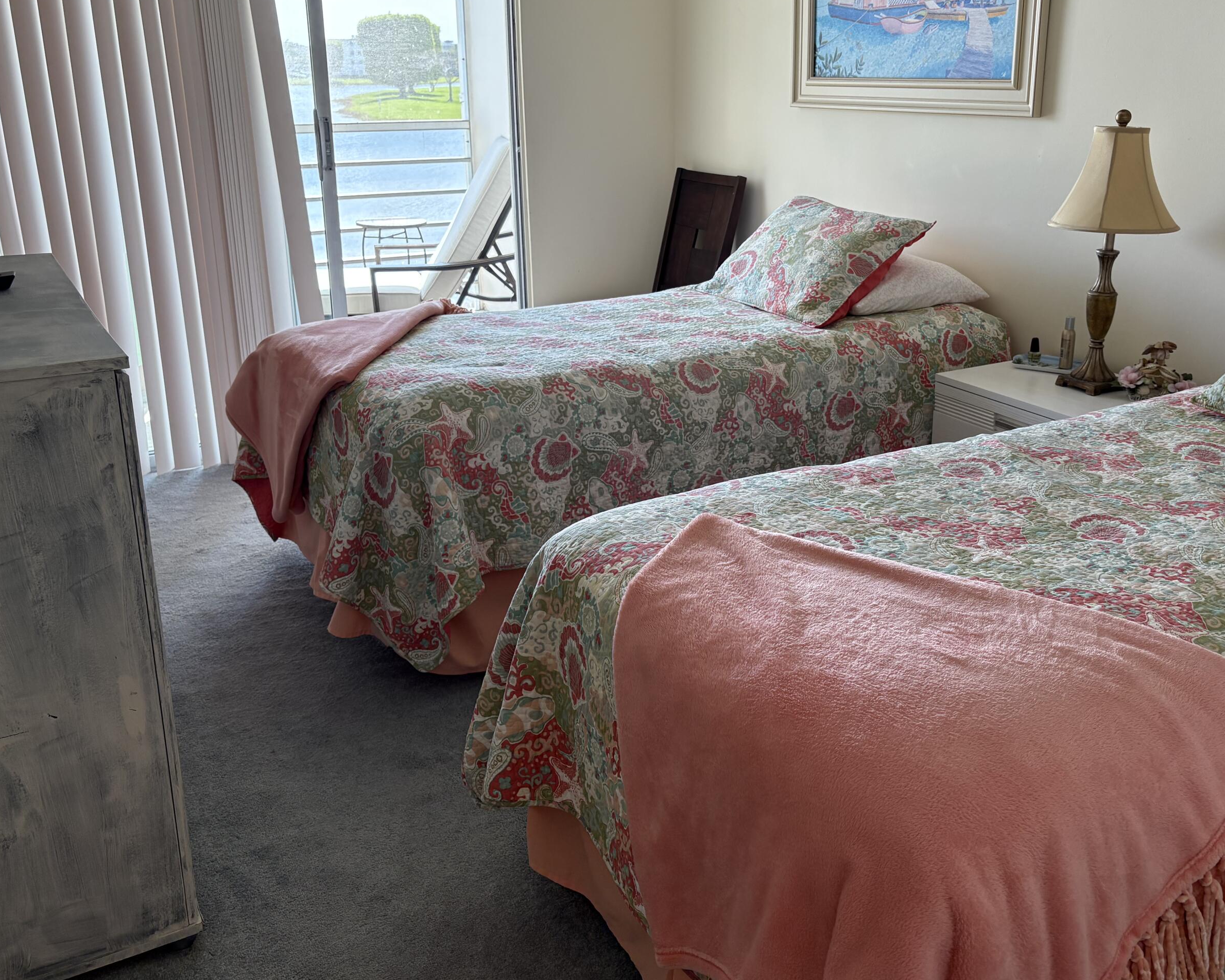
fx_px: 1160
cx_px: 696
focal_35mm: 32
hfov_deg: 55.5
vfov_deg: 45.7
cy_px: 416
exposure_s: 1/228
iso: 80
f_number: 1.6
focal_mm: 5.96
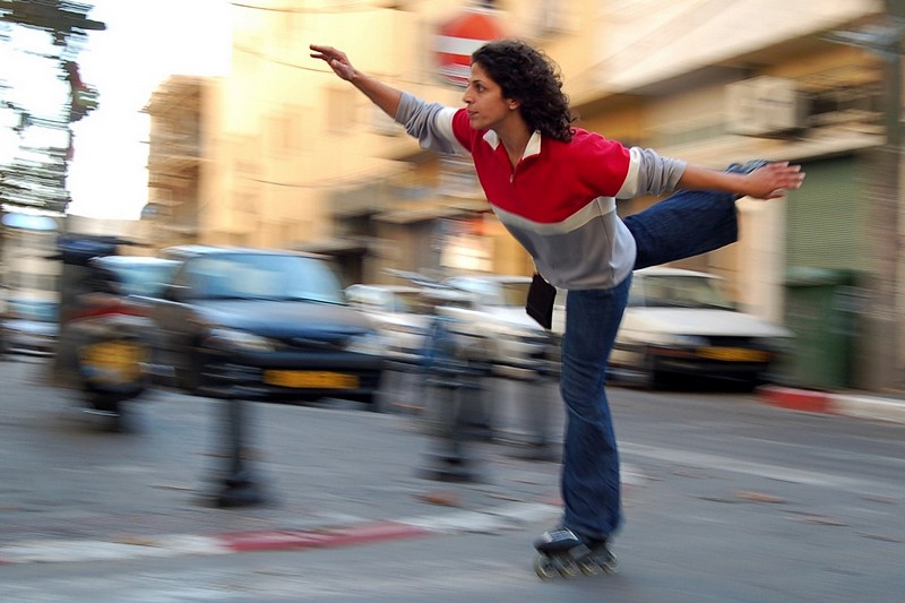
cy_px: 302
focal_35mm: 45
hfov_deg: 43.6
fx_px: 1131
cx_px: 452
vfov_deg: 29.9
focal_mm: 30
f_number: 10
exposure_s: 1/30
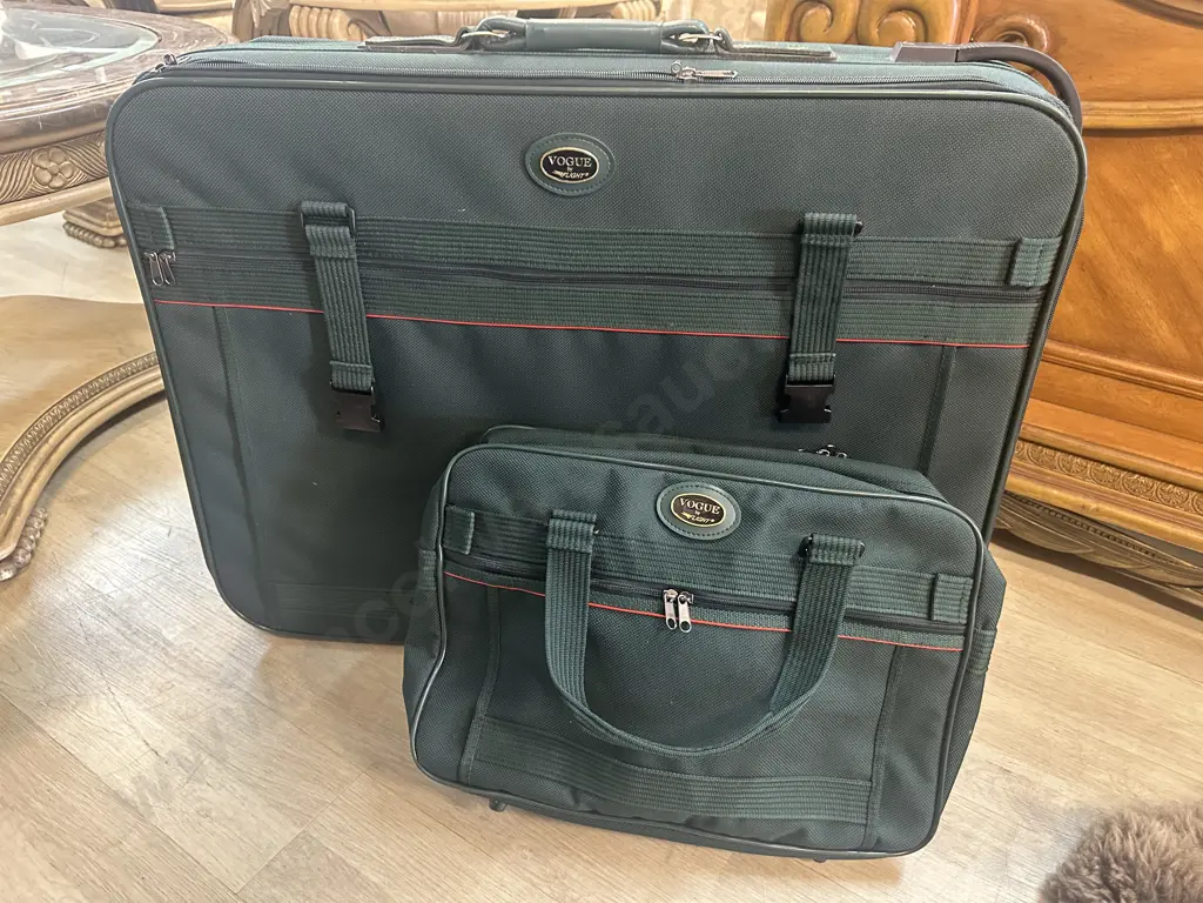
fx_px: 834
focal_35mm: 24
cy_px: 452
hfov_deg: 71.6
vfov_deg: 56.8
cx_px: 602
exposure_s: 1/50
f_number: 1.78
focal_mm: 6.86
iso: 640
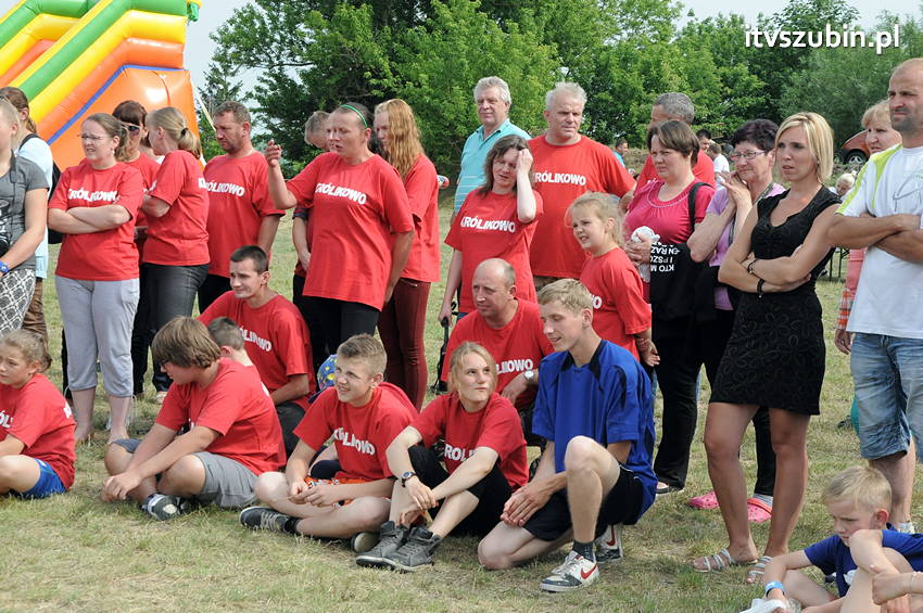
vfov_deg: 18.1
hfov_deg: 27.0
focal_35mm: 75
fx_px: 1921
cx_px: 462
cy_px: 306
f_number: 11
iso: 800
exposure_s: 1/500
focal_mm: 50
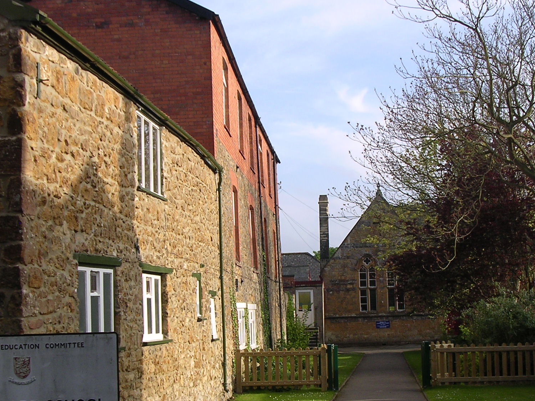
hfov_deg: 30.7
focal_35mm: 63
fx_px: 974
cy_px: 266
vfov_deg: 23.2
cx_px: 285
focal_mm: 7.1
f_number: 3
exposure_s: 1/448
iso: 100
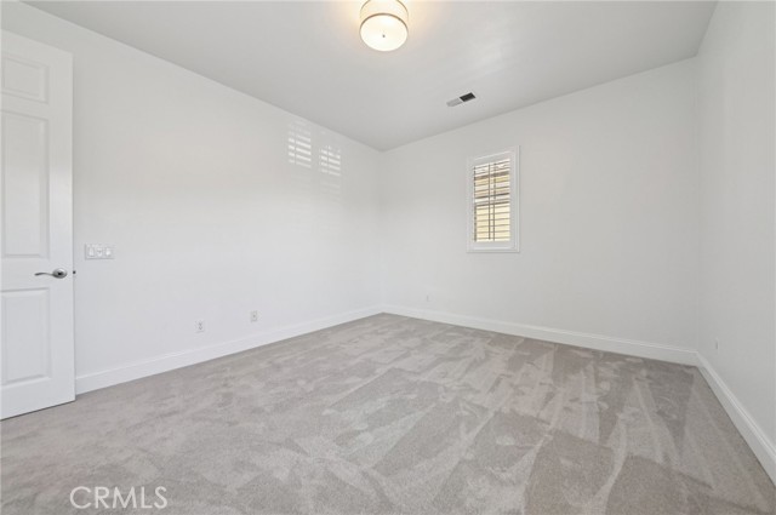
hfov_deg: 112.7
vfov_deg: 89.8
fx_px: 258
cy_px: 258
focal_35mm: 12
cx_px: 388
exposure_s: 1/10
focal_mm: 12
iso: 250
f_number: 8
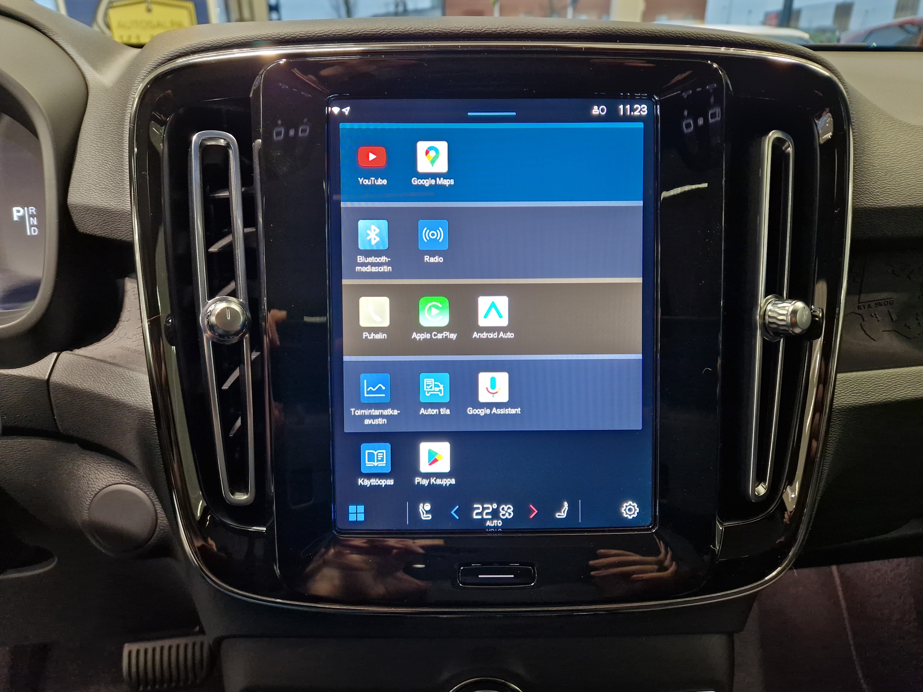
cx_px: 462
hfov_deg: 73.9
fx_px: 613
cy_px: 346
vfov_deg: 58.9
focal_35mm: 23
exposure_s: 1/100
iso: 400
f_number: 1.8
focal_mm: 5.4
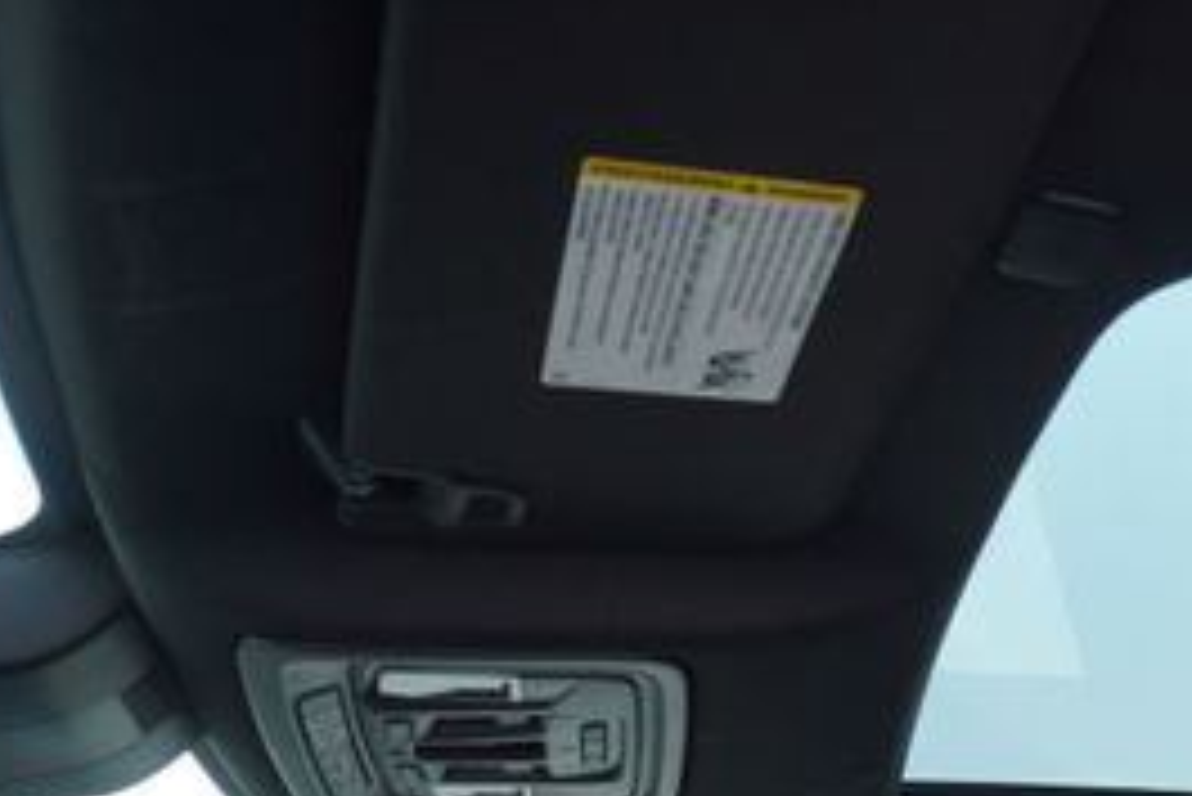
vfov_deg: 23.1
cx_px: 1237
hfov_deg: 31.4
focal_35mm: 58
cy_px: 625
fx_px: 1921
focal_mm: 16
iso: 100
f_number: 5.6
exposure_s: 1/125
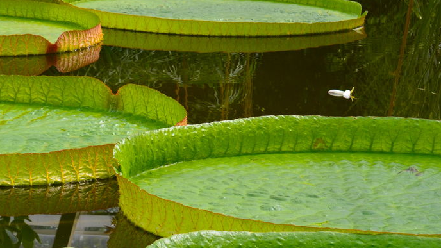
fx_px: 2128
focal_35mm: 182
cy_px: 127
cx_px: 76
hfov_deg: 11.8
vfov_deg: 6.7
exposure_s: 1/100
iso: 200
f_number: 11
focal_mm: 70
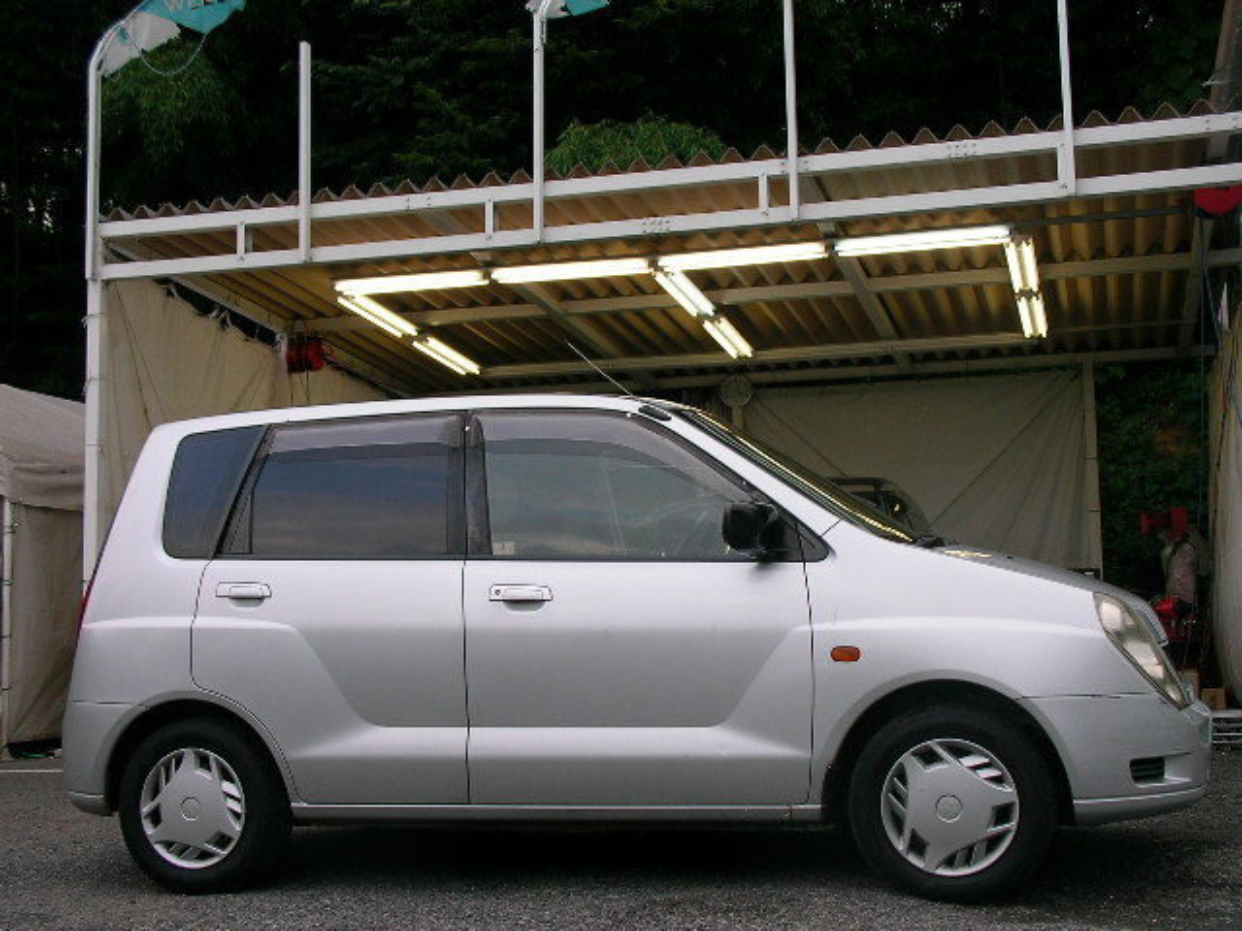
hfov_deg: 40.4
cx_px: 621
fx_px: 1686
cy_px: 466
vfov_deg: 30.9
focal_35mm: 47
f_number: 3.6
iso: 50
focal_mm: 7.3
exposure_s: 1/137
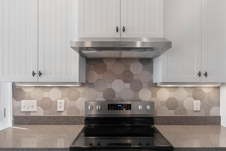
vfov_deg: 51.2
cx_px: 119
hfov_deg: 71.5
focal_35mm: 25
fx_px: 157
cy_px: 84
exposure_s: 1/6
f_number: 4.8
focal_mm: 13
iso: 100
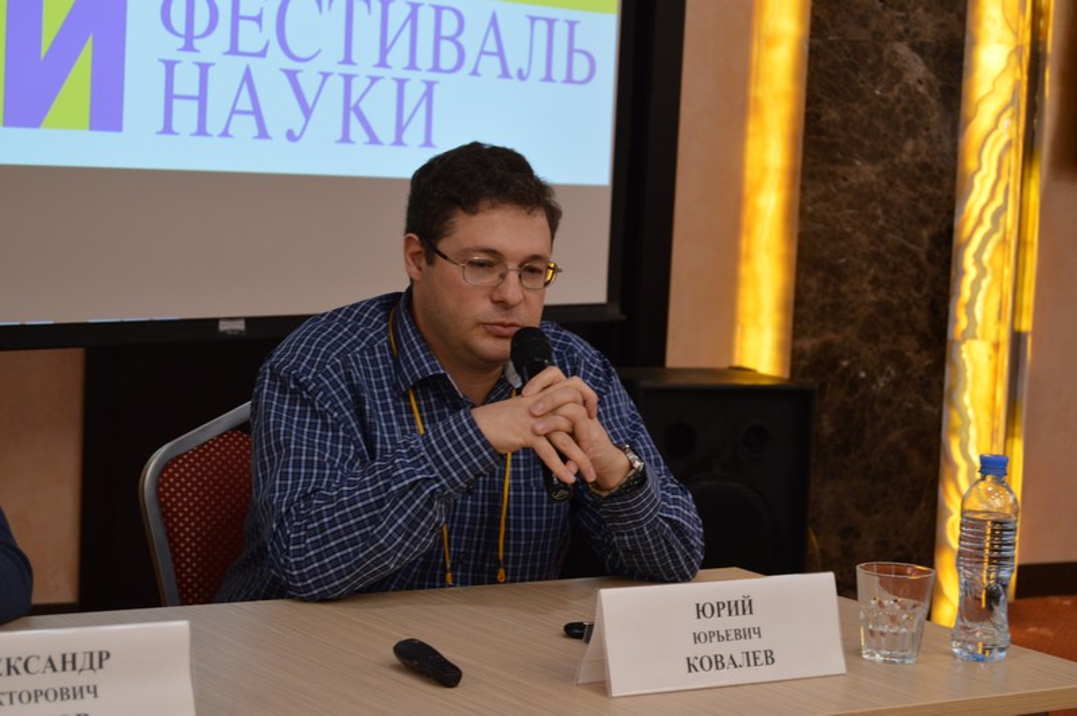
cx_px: 538
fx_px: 2466
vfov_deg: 16.5
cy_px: 358
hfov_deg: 24.6
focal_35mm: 82
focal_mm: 55
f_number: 5.6
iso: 720
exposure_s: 1/60
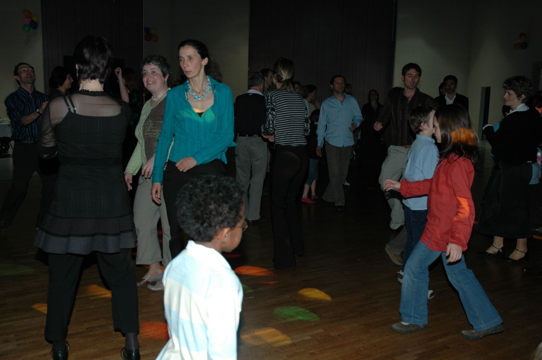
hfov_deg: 53.2
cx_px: 271
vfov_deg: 36.8
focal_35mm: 36
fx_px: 542
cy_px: 180
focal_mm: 24
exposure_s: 1/60
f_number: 4
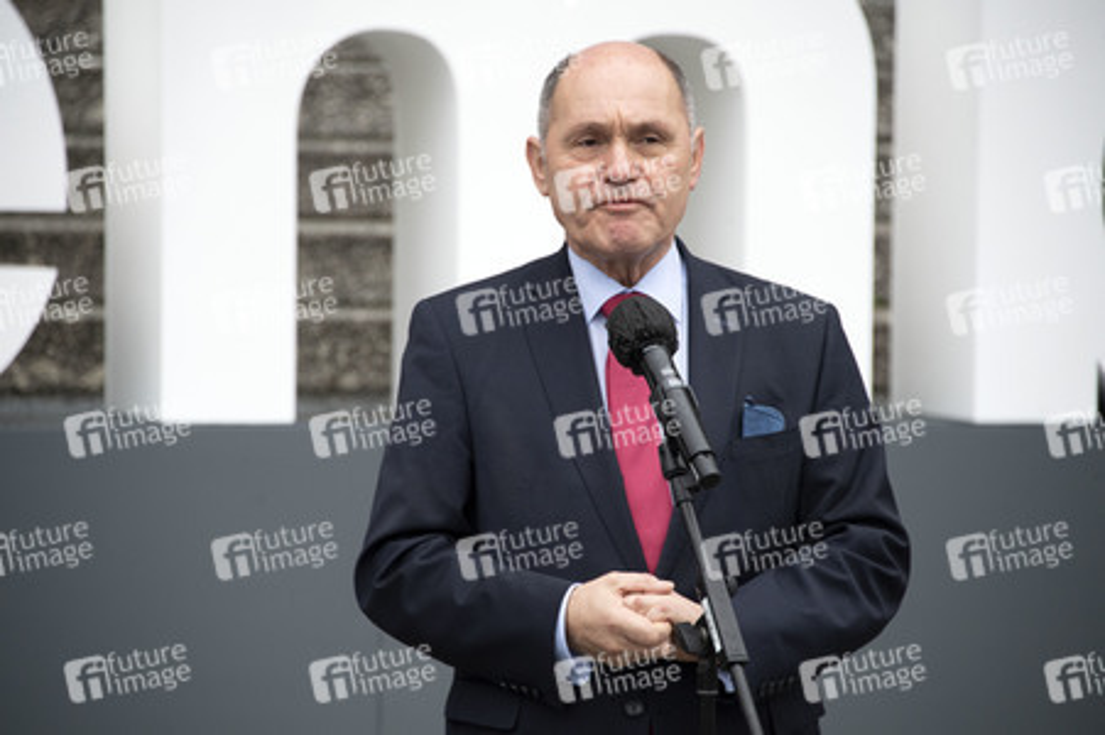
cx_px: 552
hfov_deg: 9.0
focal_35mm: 230
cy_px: 368
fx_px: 7054
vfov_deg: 6.0
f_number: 5.6
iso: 3200
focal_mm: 230
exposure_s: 1/640
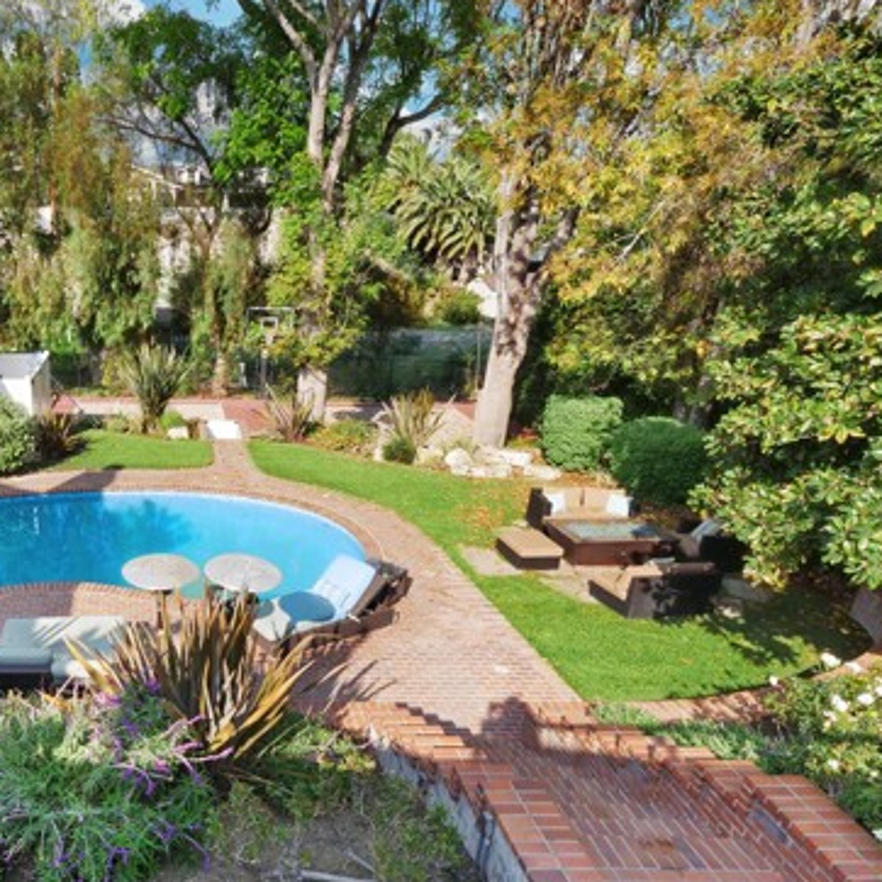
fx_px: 721
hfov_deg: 57.6
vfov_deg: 62.7
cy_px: 502
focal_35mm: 25
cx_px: 161
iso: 320
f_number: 11
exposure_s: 1/50
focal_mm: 8
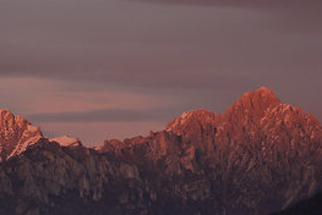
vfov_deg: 5.4
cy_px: 141
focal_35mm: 253
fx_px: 2265
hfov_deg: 8.1
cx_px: 50
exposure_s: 1/60
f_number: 4
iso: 200
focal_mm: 41.2
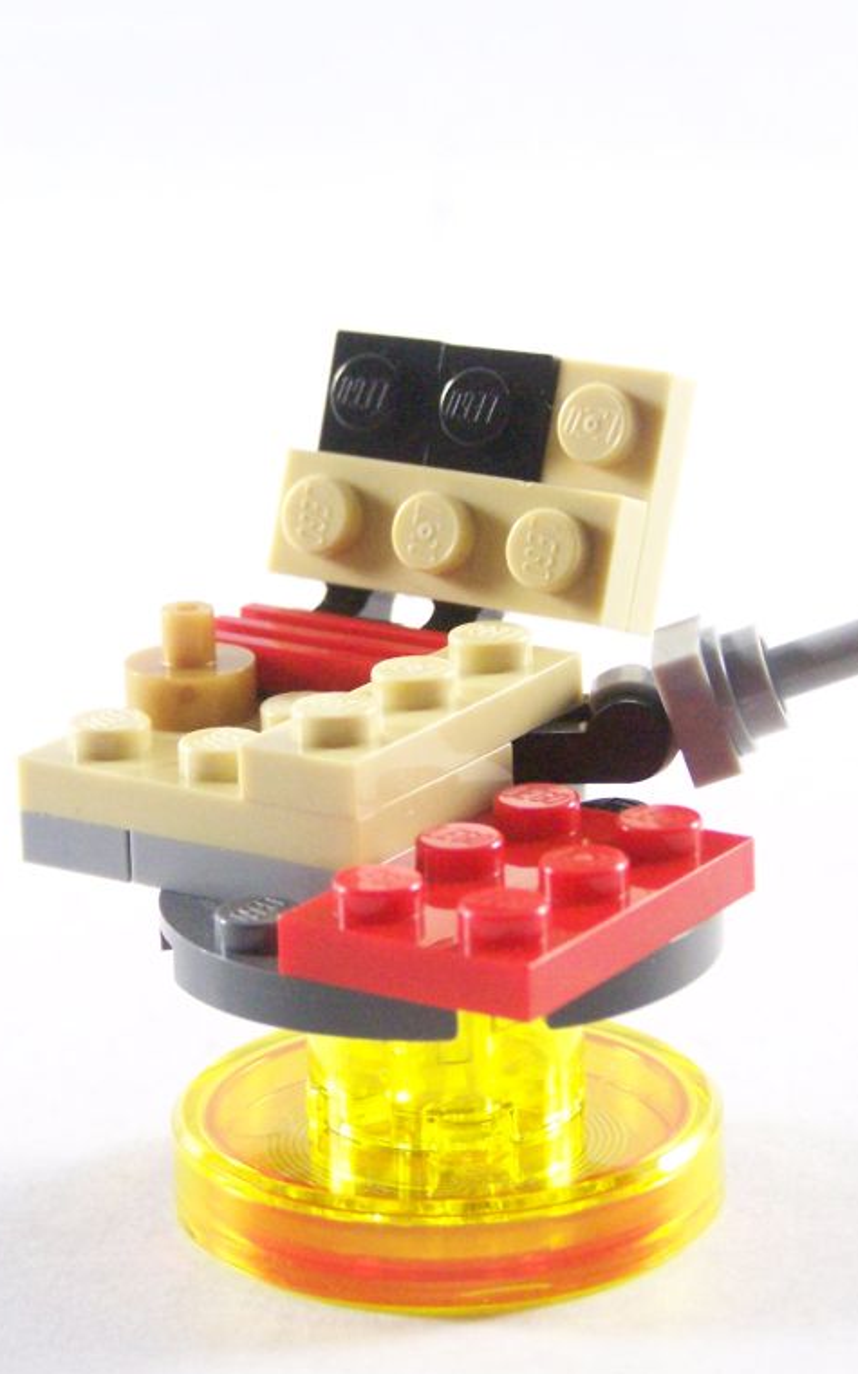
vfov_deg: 17.8
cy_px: 690
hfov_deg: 11.2
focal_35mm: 117
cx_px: 437
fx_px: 4381
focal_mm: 13.7
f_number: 3.2
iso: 400
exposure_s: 1/60
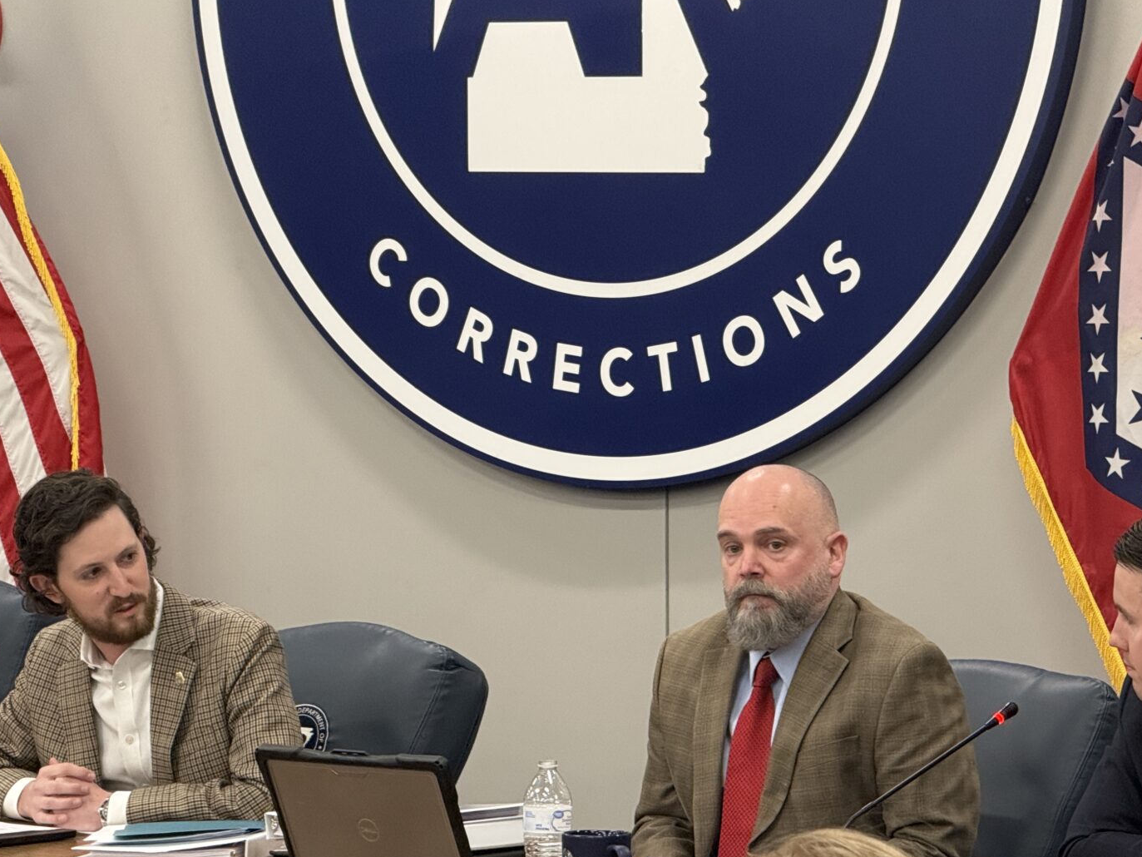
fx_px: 5906
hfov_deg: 11.0
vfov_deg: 8.3
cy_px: 550
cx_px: 721
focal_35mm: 179
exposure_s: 1/62
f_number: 2.8
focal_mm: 15.66
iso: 250
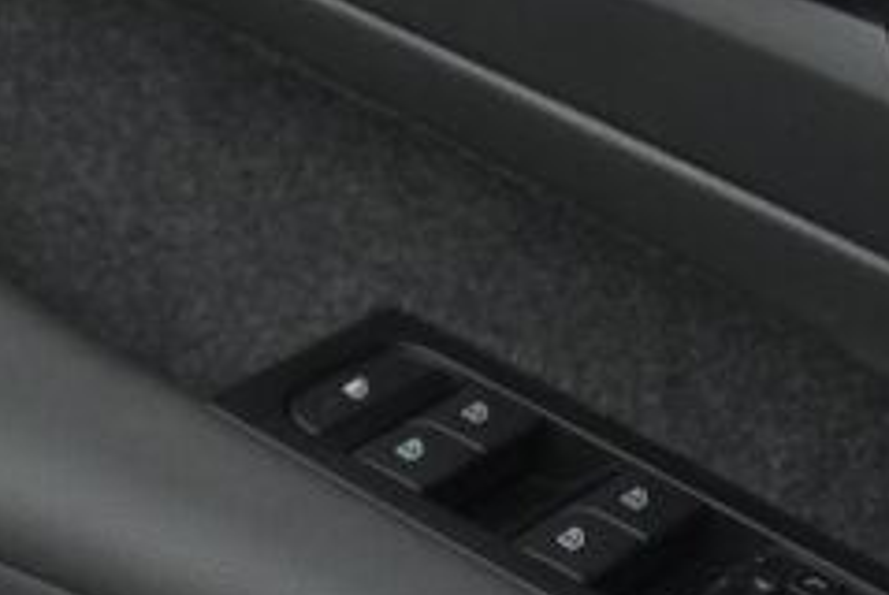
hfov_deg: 13.3
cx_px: 636
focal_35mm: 154
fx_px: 3808
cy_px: 203
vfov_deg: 8.9
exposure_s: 1/100
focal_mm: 32
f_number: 4.5
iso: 1600
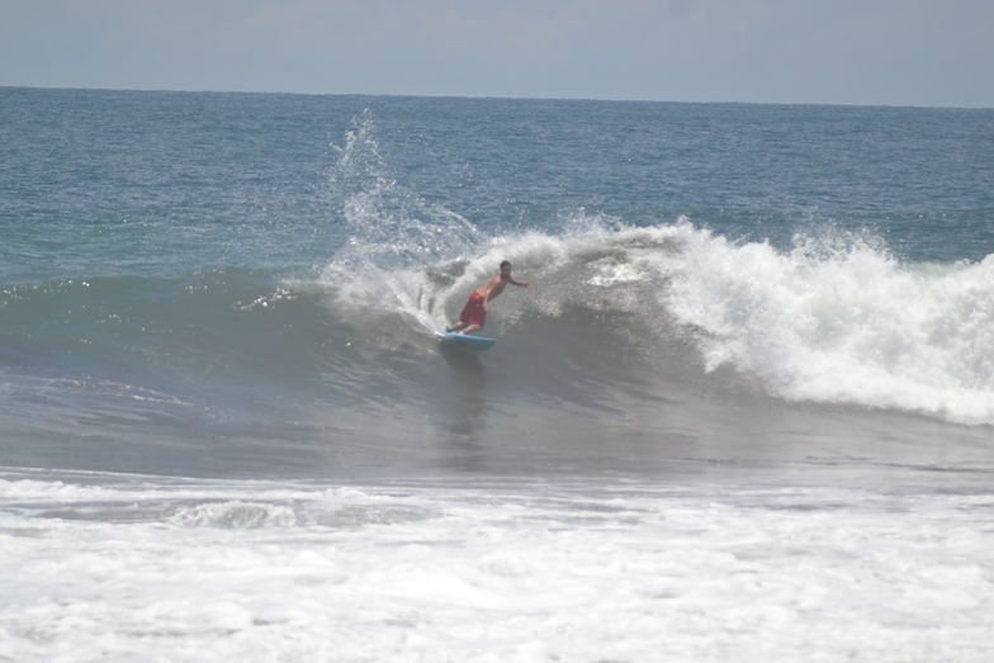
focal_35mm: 300
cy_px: 332
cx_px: 497
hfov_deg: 6.9
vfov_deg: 4.6
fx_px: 8284
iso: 250
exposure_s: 1/2000
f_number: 5.6
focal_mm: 200
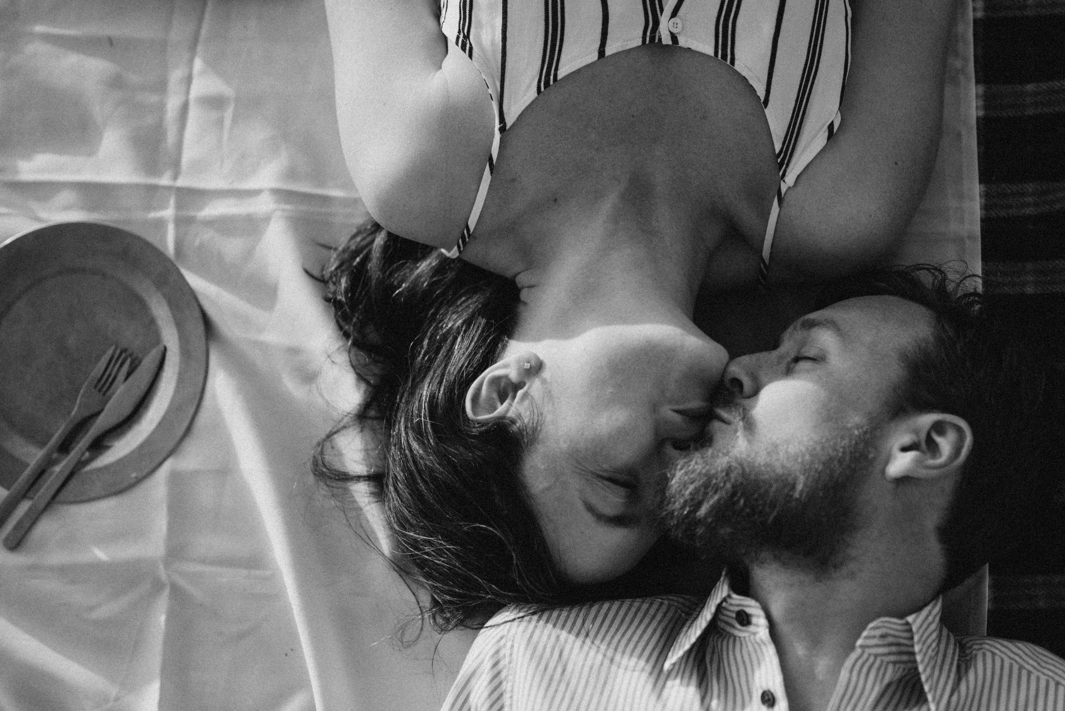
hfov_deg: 38.2
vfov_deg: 26.0
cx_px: 532
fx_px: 1539
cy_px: 356
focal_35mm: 52
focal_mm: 35
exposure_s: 1/1250
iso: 100
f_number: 1.4
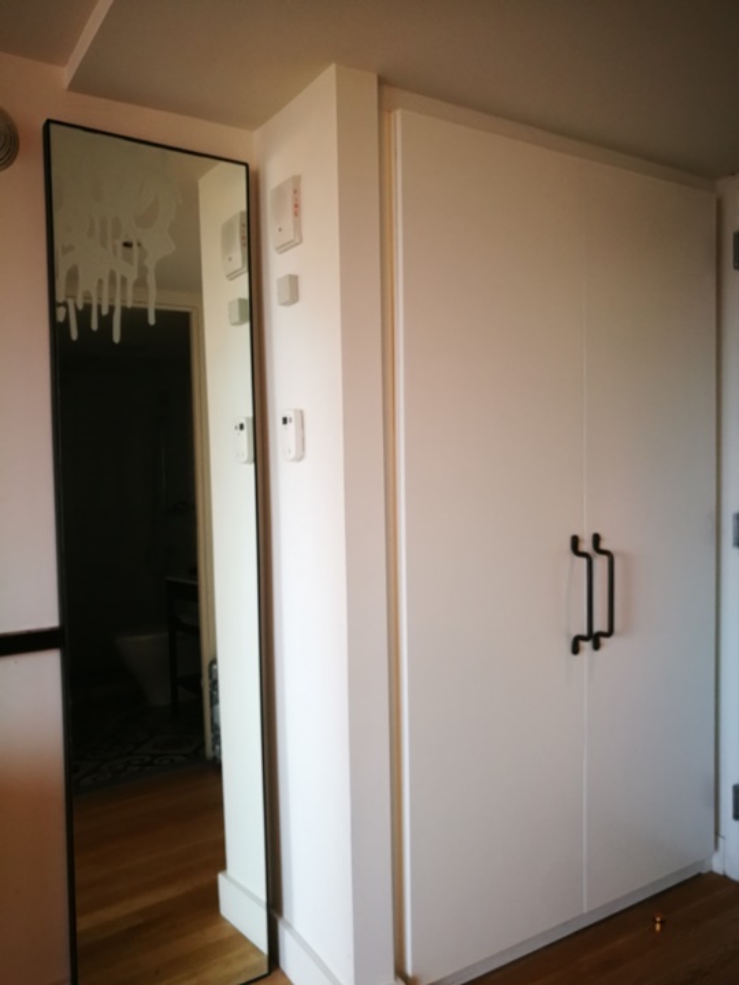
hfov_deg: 51.4
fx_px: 769
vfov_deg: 65.3
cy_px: 492
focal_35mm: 27
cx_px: 370
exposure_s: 1/30
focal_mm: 4.5
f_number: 2.2
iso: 160
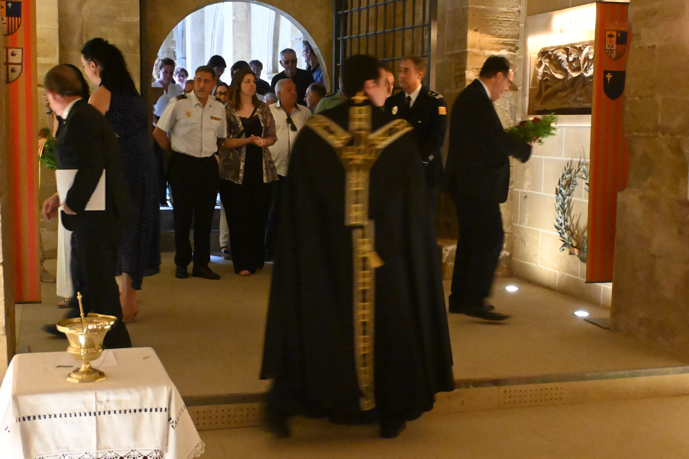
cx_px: 358
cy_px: 235
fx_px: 897
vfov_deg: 28.7
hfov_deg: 42.0
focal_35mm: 47
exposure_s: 1/25
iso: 12800
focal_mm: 26.5
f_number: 4.5
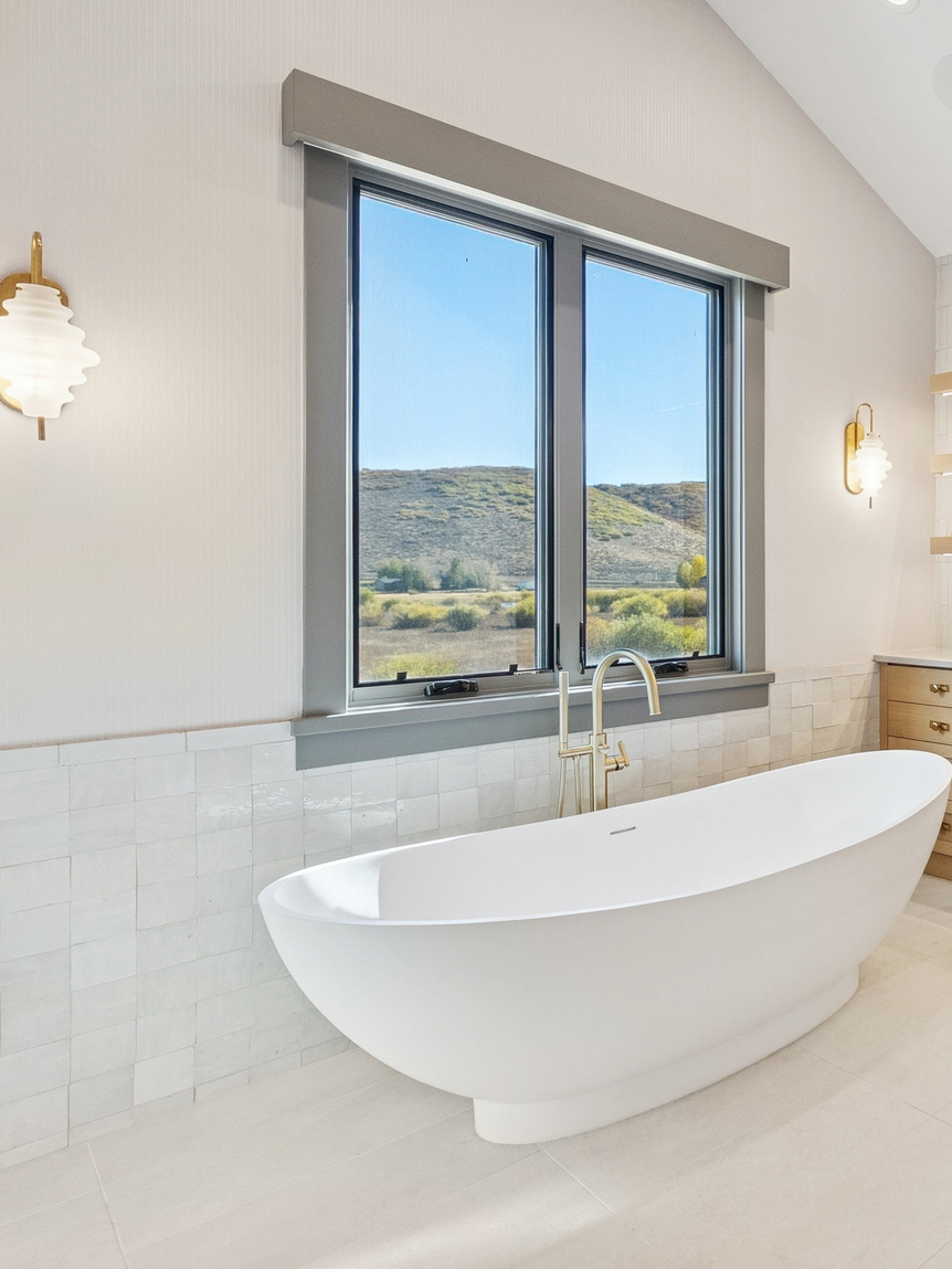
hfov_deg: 43.7
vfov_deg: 71.5
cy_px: 582
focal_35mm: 24
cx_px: 1049
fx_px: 880
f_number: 4.5
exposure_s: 1/640
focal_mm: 14
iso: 1600
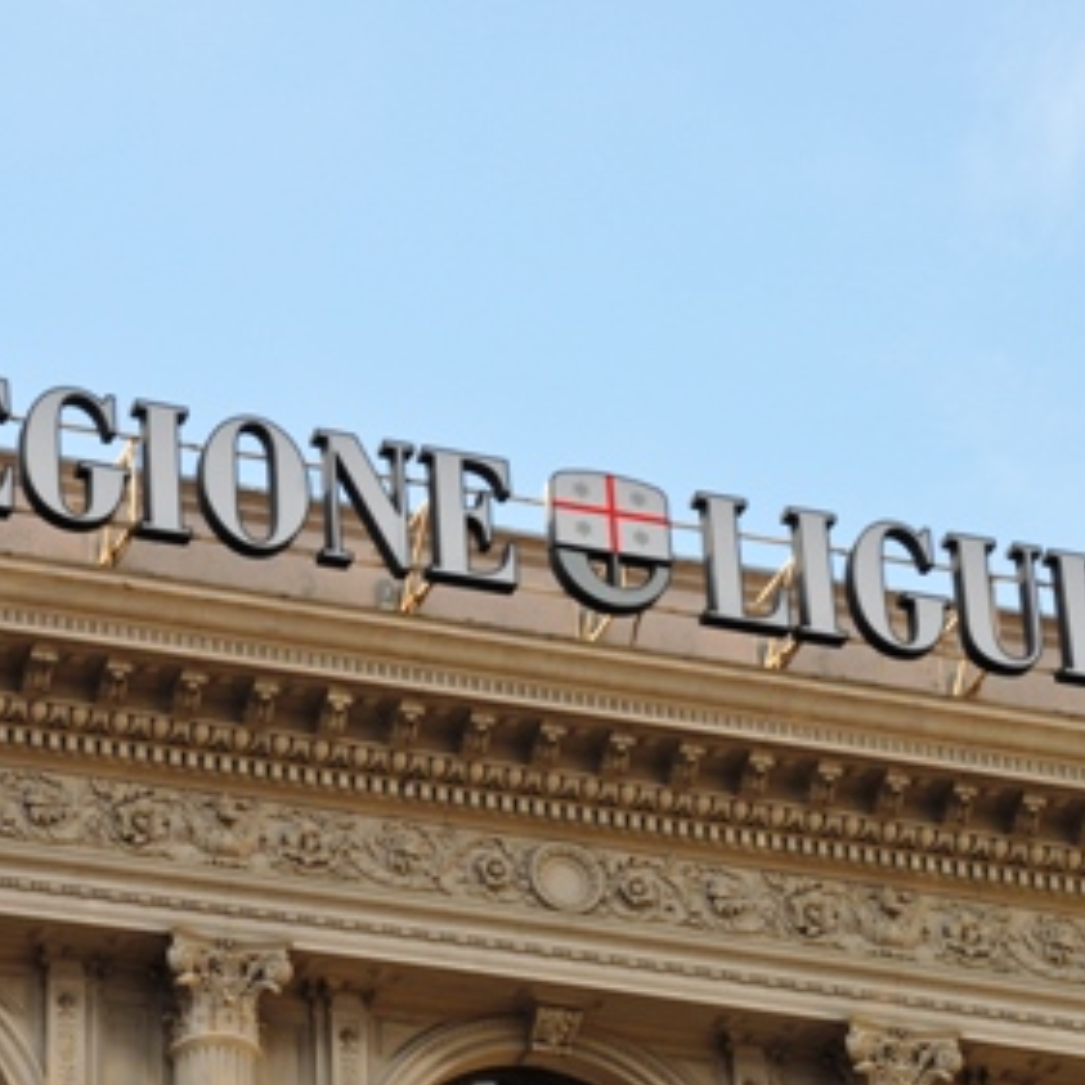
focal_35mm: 173
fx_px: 6123
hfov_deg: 10.1
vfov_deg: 10.1
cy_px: 533
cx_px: 552
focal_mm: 85
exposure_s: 1/320
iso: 200
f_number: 9
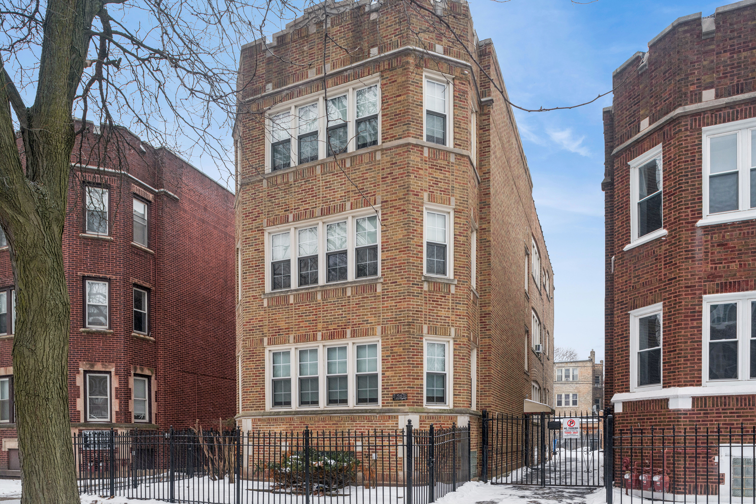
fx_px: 504
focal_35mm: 24
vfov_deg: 53.1
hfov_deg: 73.7
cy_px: 252
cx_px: 378
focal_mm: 24
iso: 200
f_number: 9.5
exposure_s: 1/20
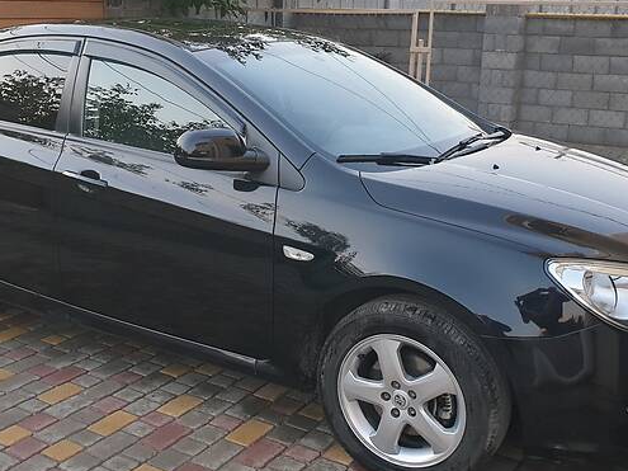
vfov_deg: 34.3
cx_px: 304
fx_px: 762
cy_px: 227
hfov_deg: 44.8
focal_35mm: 42
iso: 200
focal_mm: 4.3
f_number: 2.4
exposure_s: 1/50
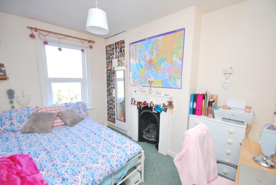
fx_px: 115
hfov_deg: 100.3
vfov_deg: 77.5
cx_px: 138
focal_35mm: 15
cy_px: 92
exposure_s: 1/40
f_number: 3.5
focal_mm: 10
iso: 200
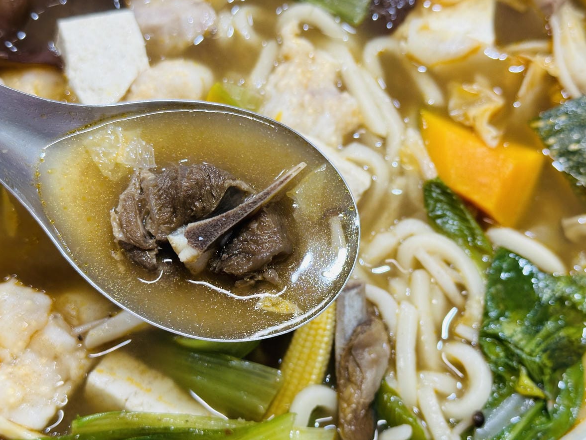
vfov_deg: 29.7
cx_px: 291
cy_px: 221
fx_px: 830
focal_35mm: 49
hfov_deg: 38.9
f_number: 1.78
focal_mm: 6.86
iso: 100
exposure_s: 1/60
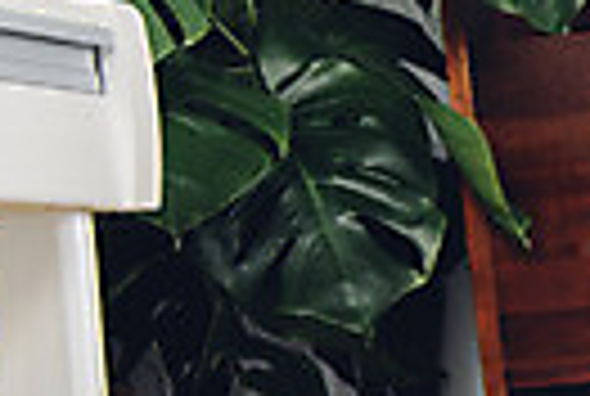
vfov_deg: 8.5
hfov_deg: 11.2
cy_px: 486
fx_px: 2628
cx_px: 1286
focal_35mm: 160
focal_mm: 35
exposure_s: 1/50
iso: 320
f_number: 2.8
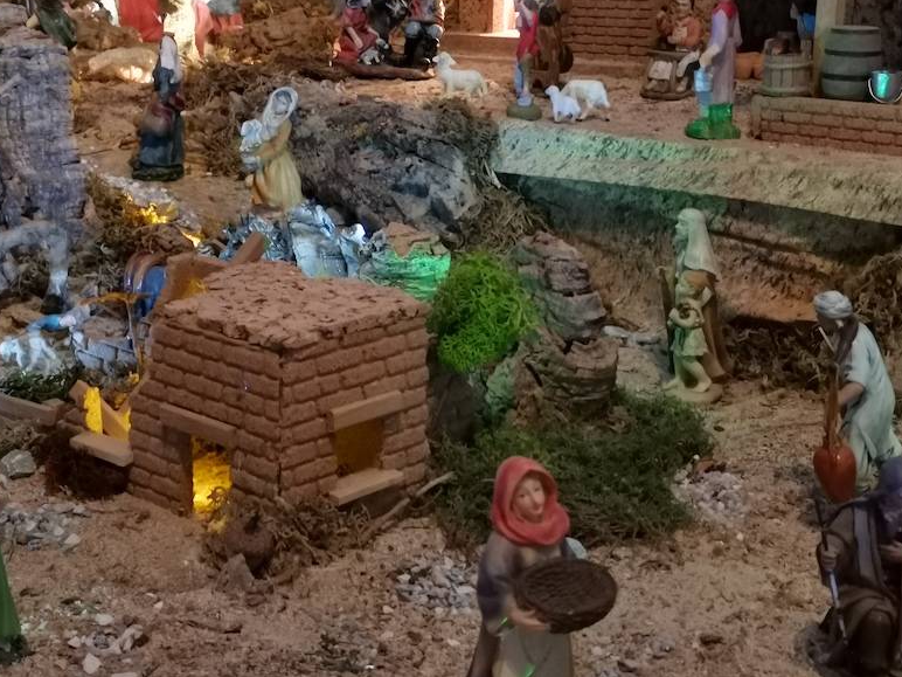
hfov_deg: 33.6
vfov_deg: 25.6
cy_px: 241
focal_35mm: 57
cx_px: 344
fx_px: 1485
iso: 800
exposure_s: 1/33.3
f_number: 1.8
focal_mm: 4.75
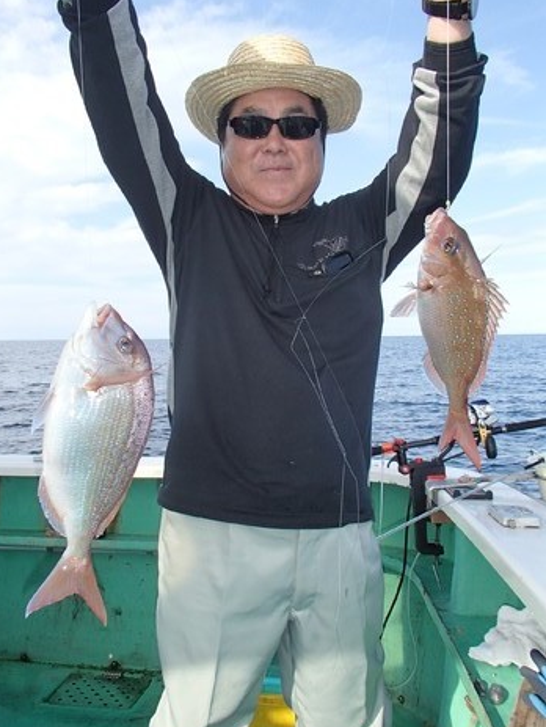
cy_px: 367
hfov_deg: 48.3
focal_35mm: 29
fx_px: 609
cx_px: 265
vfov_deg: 61.6
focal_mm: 5
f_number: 3.9
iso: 100
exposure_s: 1/400
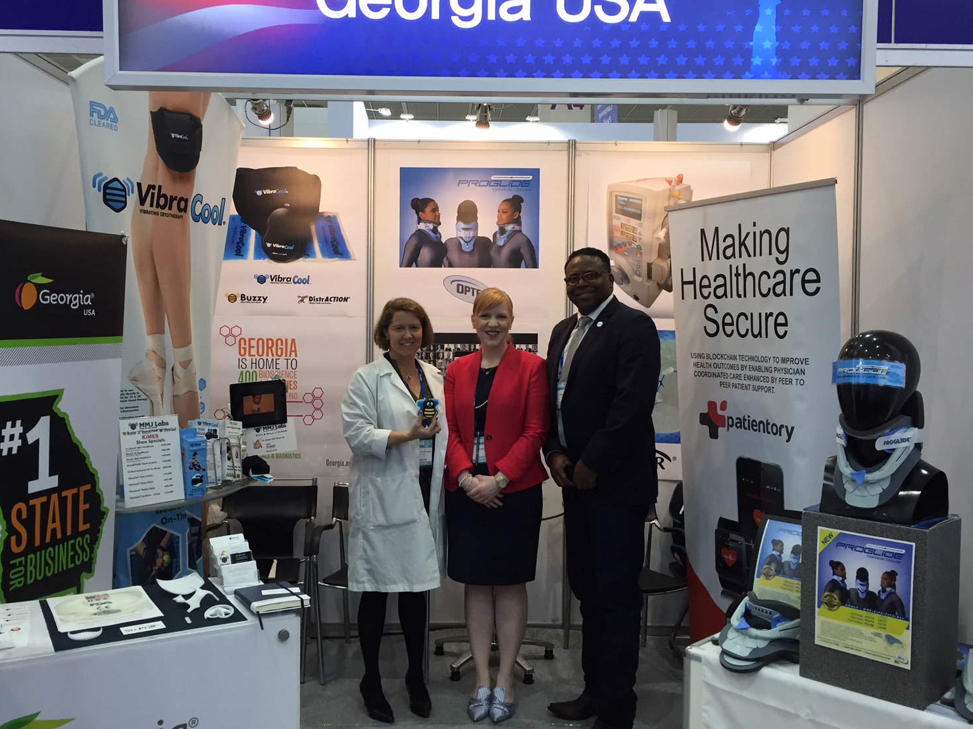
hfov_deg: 56.8
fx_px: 899
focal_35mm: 32
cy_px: 343
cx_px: 449
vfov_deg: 44.1
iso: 40
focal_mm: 4.15
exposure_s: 1/30
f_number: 2.2
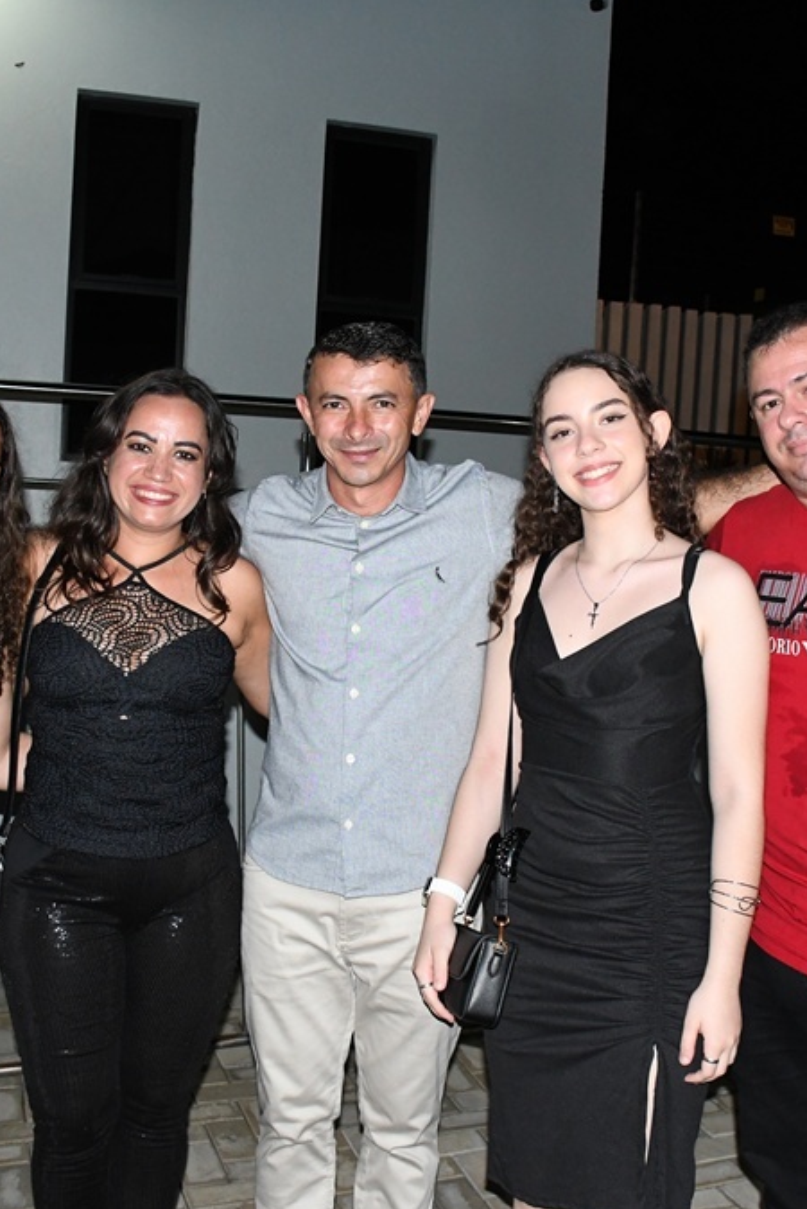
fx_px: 1377
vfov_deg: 47.4
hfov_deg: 32.7
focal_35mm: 41
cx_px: 380
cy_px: 609
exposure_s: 1/125
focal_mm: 18
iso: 2500
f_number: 5.6
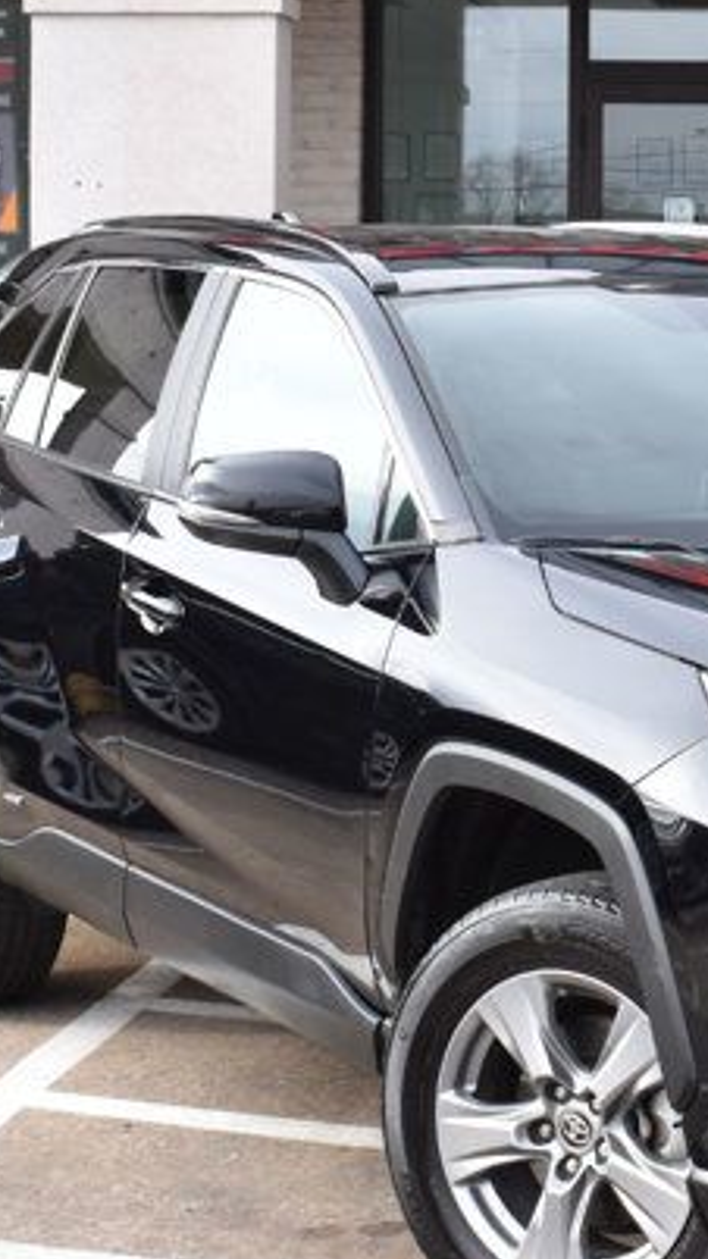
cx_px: 880
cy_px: 451
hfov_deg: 12.3
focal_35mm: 96
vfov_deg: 22.2
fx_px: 3205
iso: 360
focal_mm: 24
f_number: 8
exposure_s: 1/250
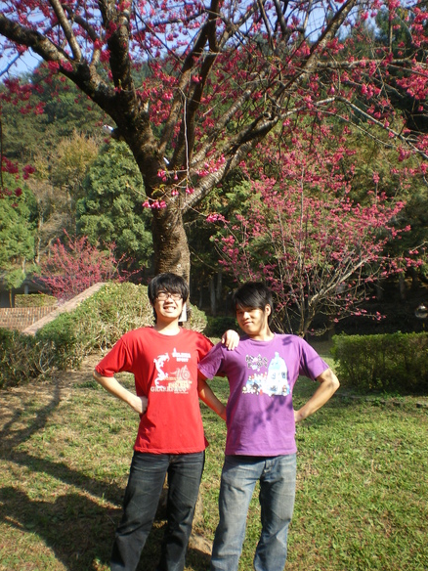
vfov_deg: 50.1
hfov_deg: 38.7
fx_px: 610
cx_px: 214
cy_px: 292
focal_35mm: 37
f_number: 4.6
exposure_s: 1/125
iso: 50
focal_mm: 6.3
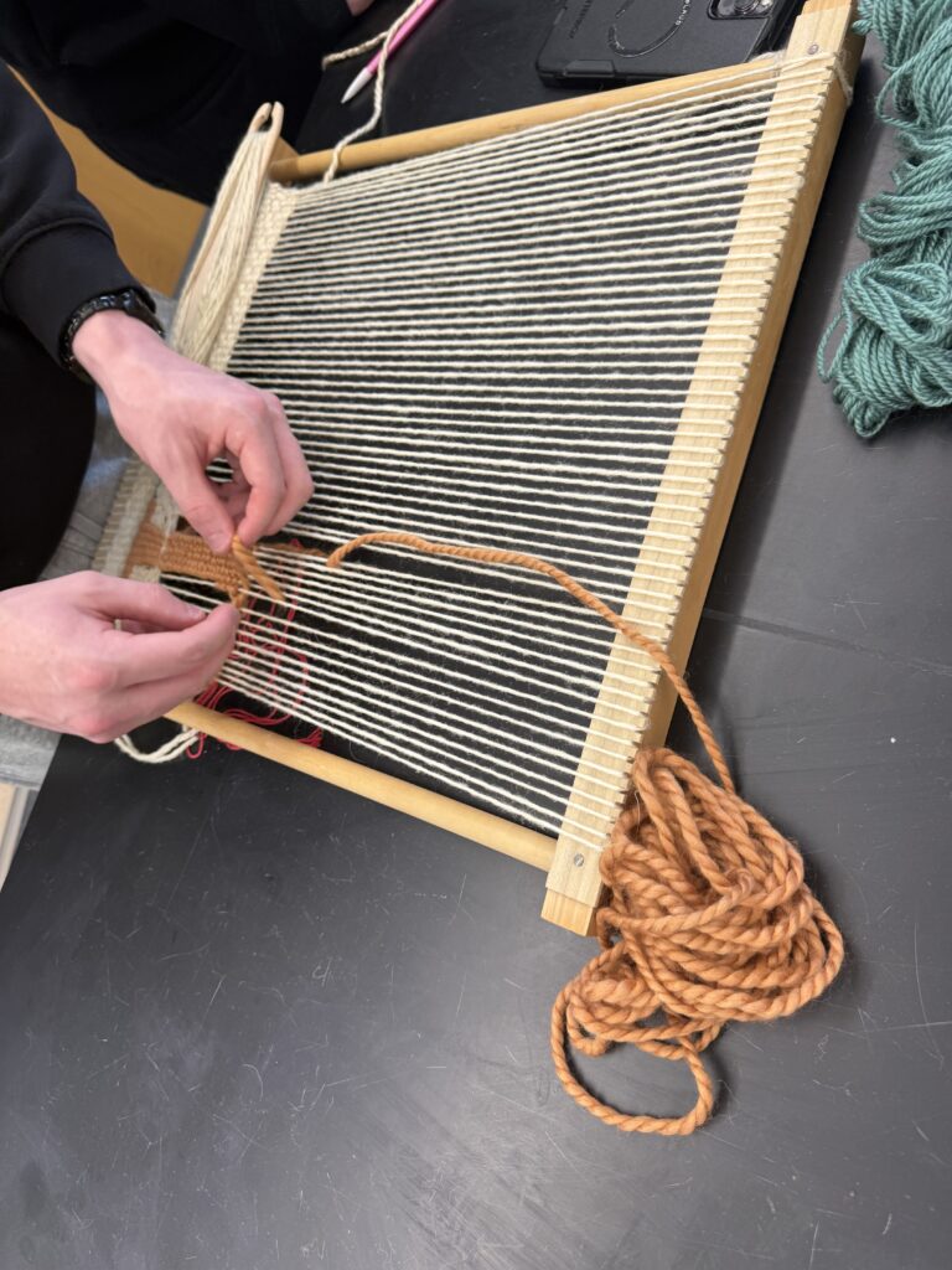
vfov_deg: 71.6
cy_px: 635
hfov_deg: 56.8
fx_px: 880
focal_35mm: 24
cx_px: 476
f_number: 1.78
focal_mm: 6.76
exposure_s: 1/100
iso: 100
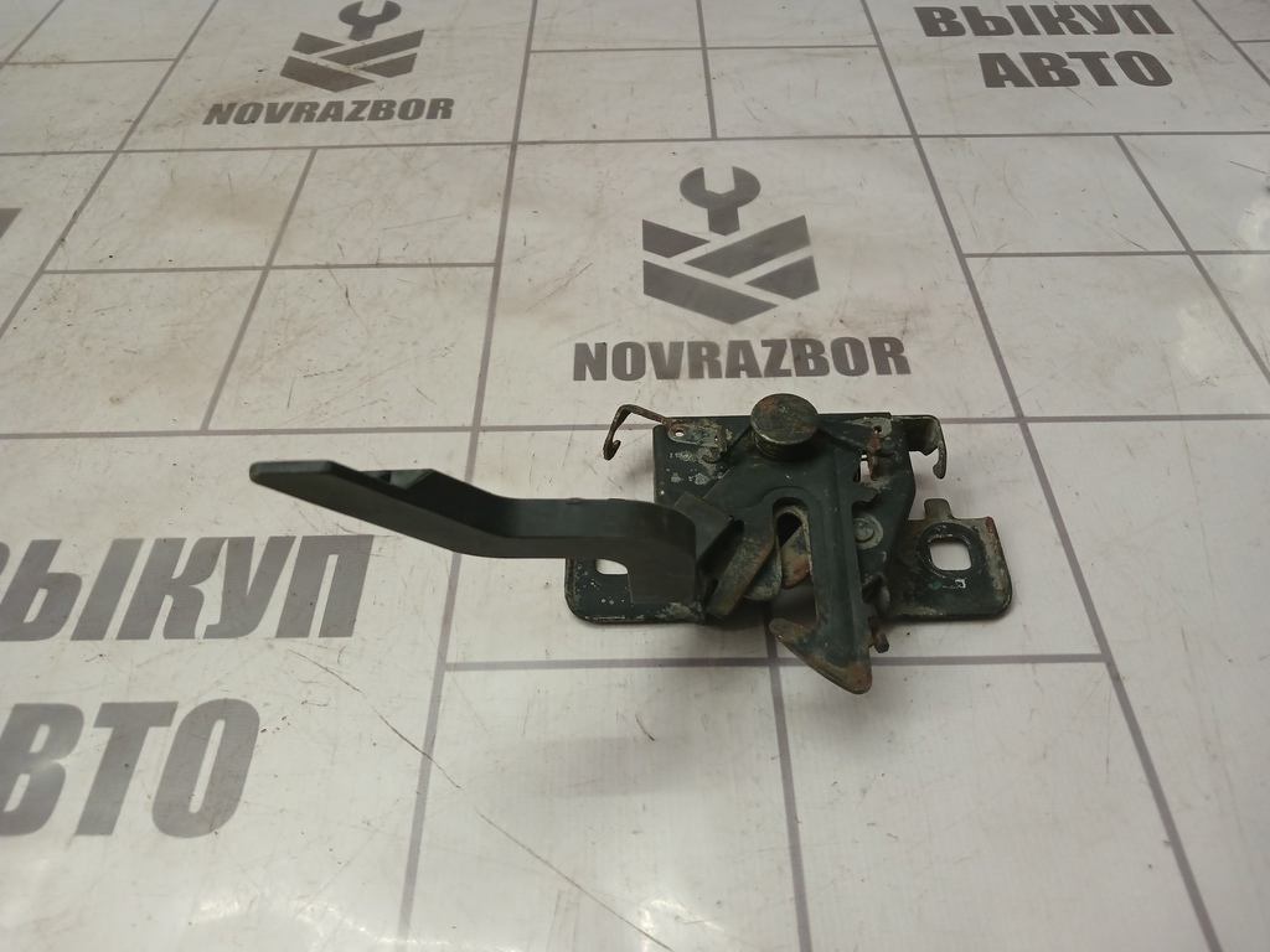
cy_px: 476
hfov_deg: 65.3
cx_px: 635
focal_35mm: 27
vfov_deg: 51.4
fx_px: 991
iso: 125
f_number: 1.8
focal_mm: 4
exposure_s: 1/50
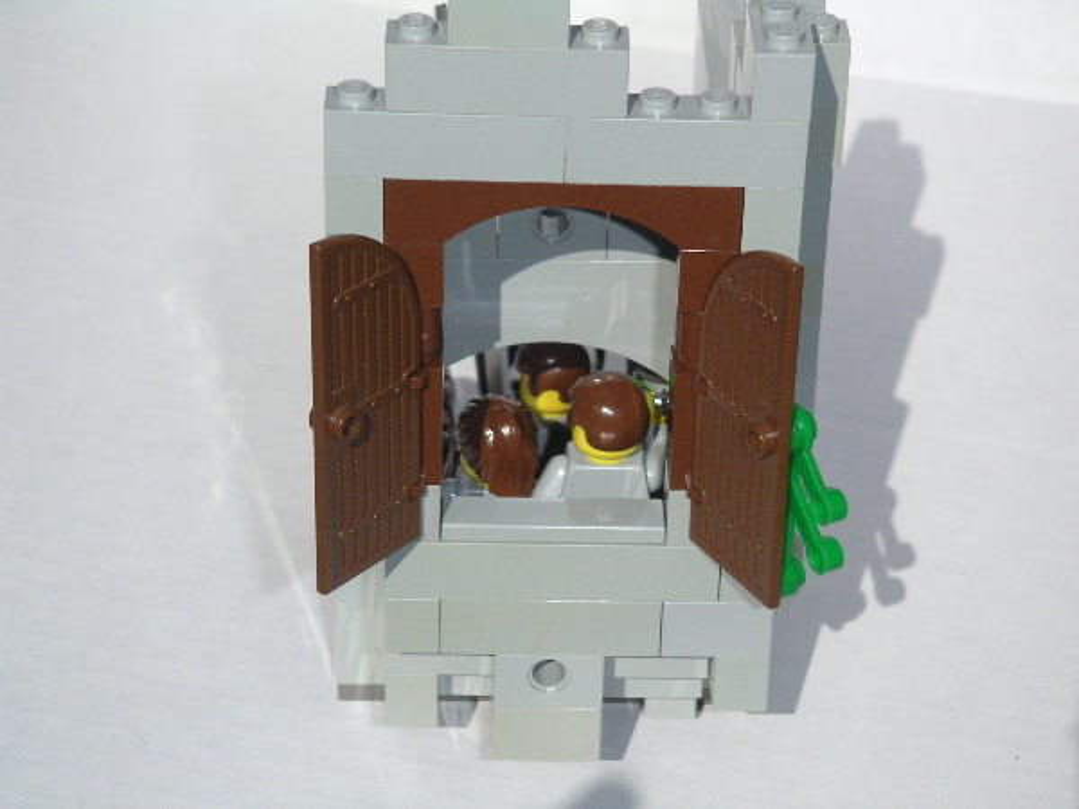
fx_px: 3460
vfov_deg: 13.3
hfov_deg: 17.7
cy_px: 404
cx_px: 540
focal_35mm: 111
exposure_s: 1/750
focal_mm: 17.1
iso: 160
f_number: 8
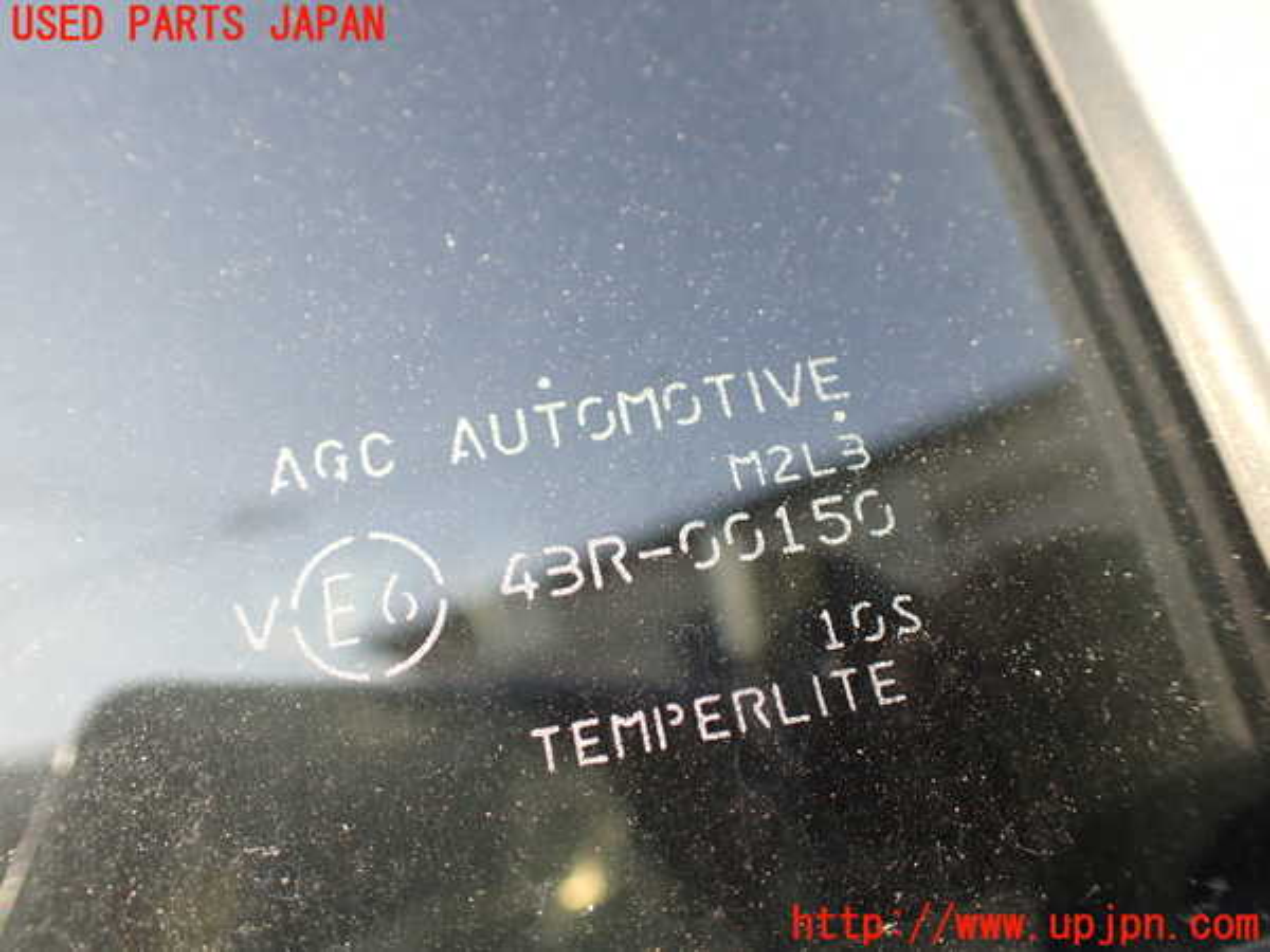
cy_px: 476
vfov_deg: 46.8
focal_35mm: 30
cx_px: 635
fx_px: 1101
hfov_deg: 60.0
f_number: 2.3
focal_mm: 5.4
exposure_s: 1/200
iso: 100
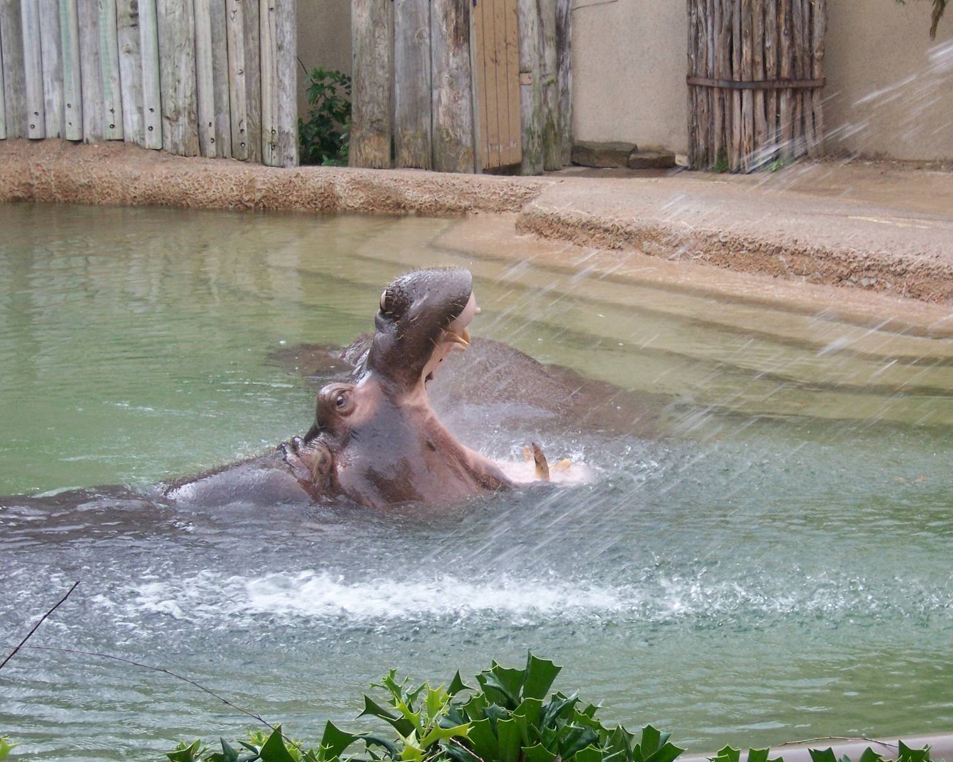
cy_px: 382
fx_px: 2623
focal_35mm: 93
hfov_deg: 20.6
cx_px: 493
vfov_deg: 16.5
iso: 140
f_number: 4.8
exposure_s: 1/125
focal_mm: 14.8
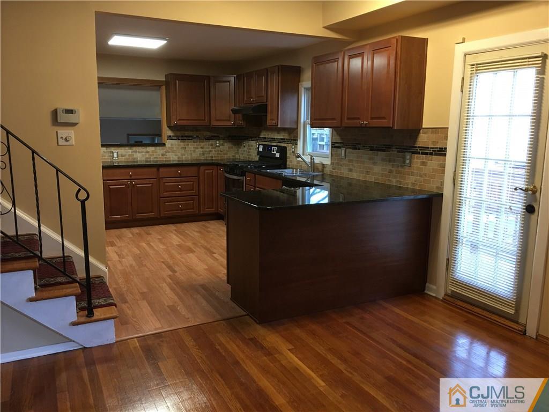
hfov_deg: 61.7
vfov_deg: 48.2
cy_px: 206
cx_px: 274
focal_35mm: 29
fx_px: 460
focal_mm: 4.15
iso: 50
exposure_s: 1/15
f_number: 2.2
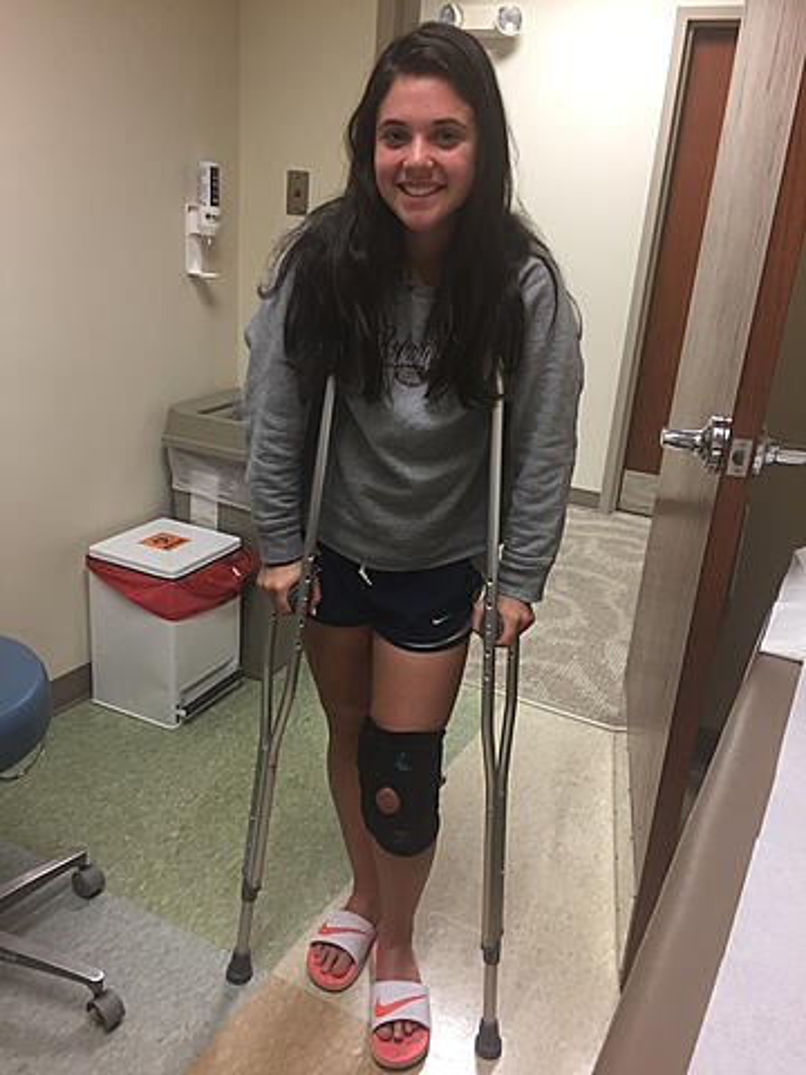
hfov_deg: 48.2
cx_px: 403
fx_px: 900
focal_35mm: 29
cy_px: 538
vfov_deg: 61.7
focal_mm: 4.15
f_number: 2.2
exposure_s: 1/30
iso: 125
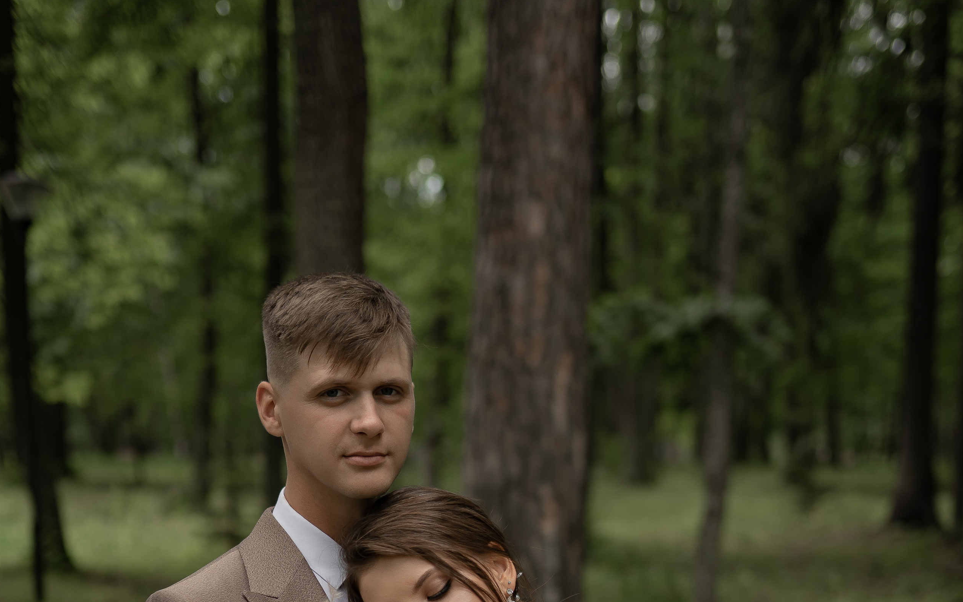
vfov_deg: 22.2
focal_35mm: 54
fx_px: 1417
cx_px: 478
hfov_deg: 37.5
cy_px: 719
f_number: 1.4
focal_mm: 35
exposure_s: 1/640
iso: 80
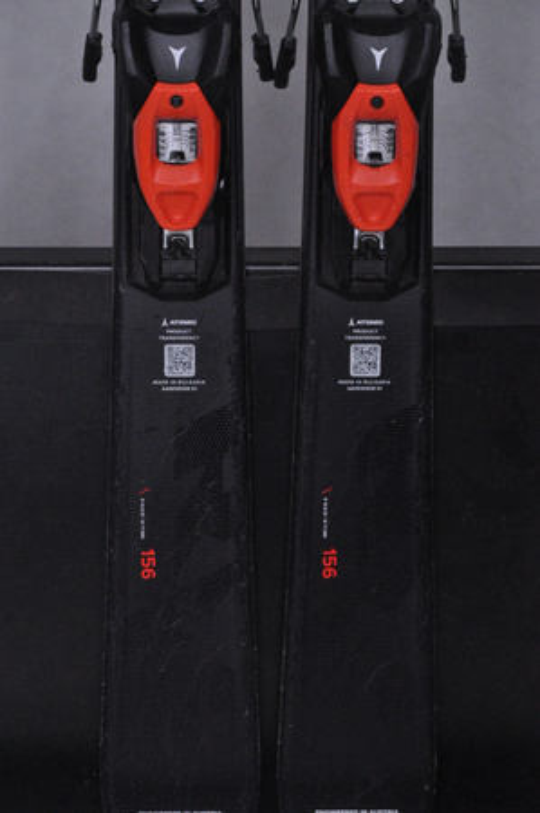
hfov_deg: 10.7
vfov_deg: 16.1
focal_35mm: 128
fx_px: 2875
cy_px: 406
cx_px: 270
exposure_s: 1/125
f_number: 9.5
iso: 3200
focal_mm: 85
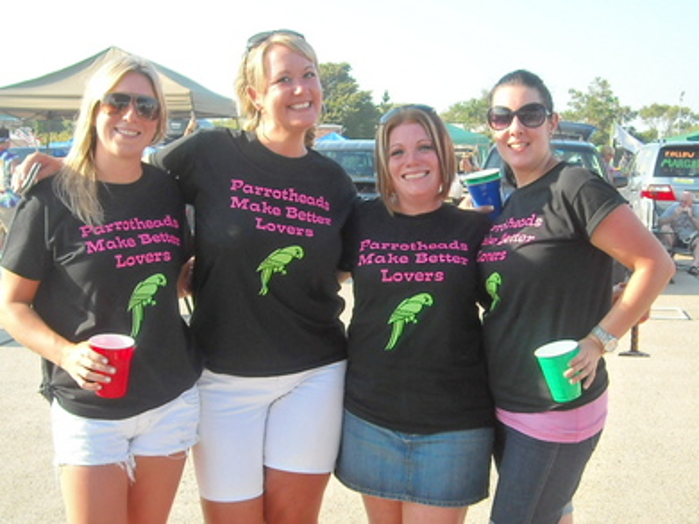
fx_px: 707
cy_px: 262
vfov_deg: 40.7
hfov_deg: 52.6
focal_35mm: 35
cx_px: 350
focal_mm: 5.7
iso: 64
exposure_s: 1/353
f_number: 2.8
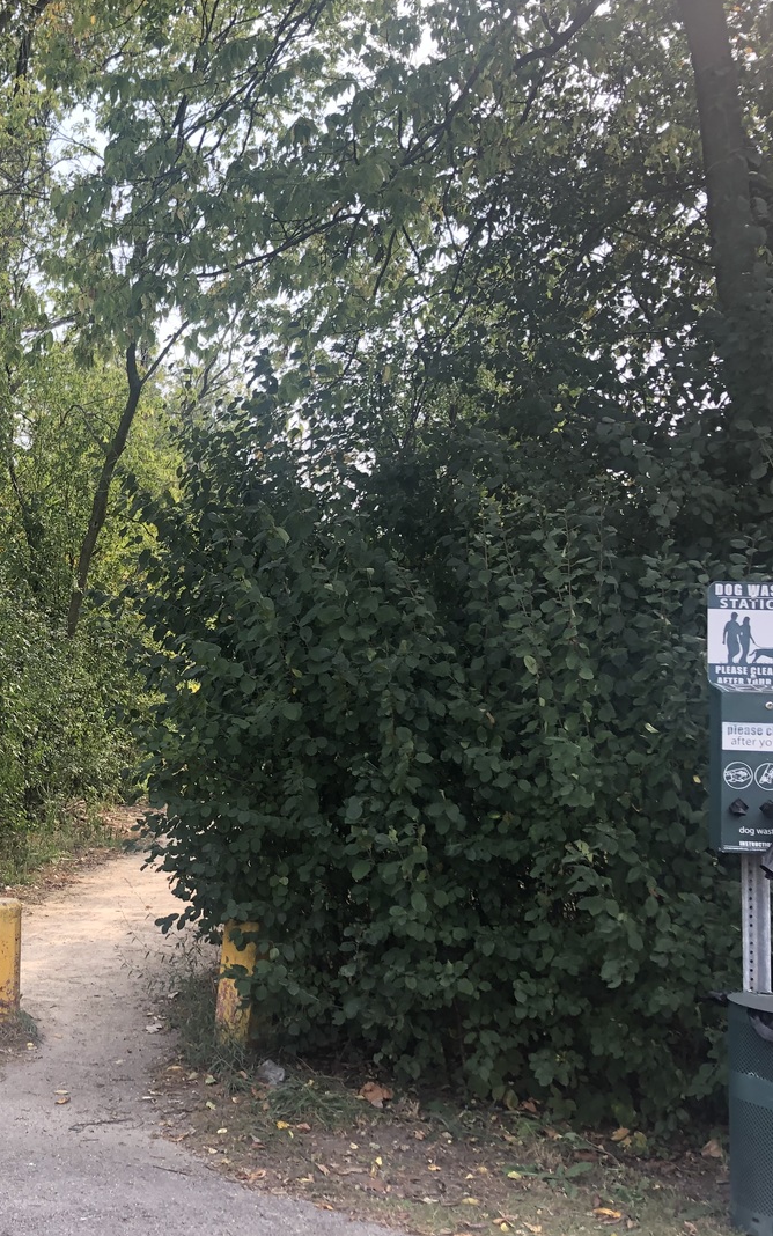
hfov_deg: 30.2
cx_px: 36
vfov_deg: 49.3
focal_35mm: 40
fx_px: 1348
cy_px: 621
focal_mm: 3.99
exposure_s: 1/304
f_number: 1.8
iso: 20
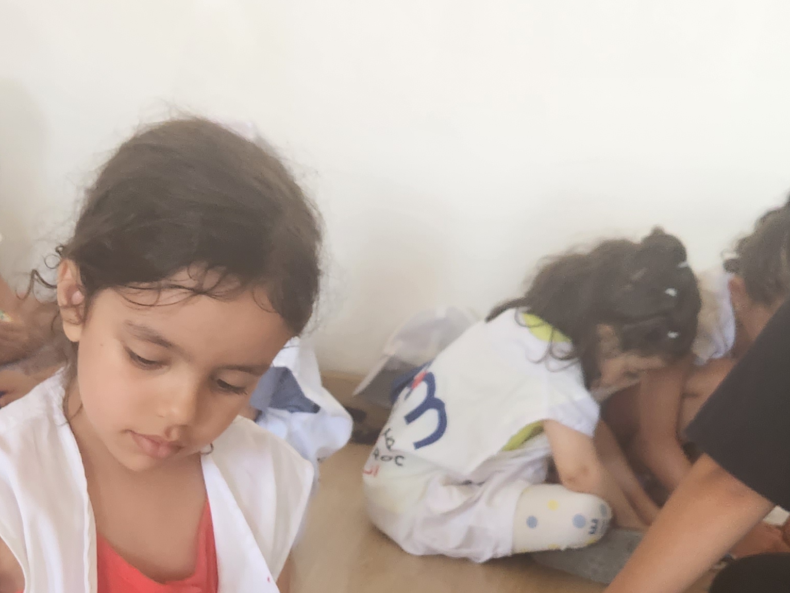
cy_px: 530
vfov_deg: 23.8
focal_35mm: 60
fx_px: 1369
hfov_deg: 31.4
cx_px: 162
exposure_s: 1/120
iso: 200
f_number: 1.8
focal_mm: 5.4
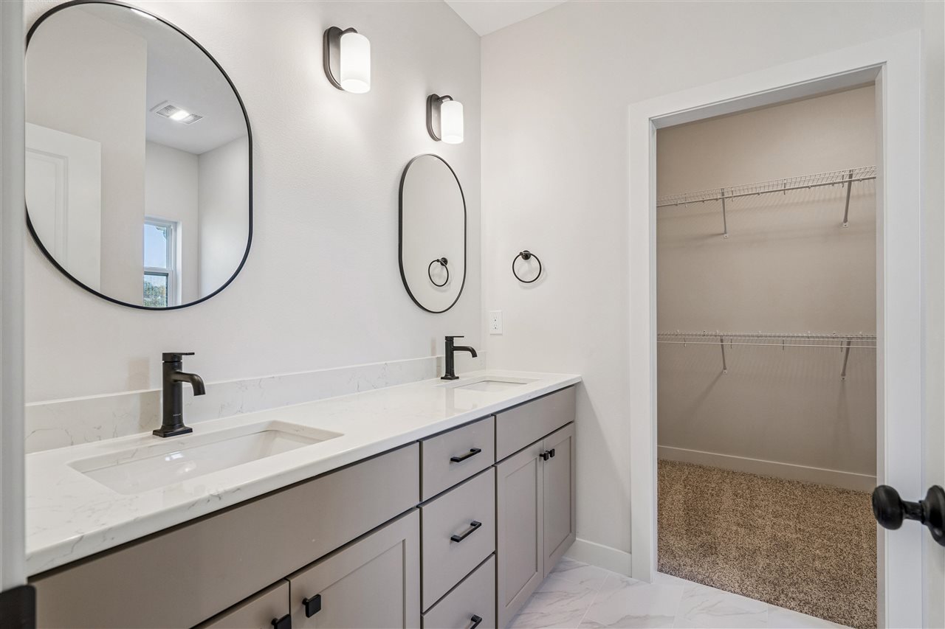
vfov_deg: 73.7
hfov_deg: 96.7
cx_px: 472
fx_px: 420
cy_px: 314
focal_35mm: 16
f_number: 8
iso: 640
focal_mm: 16
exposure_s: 1/40
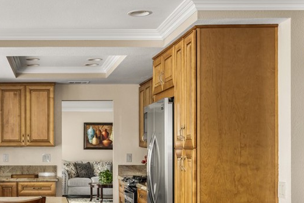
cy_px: 145
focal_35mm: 57
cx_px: 49
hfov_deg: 33.7
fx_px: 481
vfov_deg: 23.6
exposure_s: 1.3
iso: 100
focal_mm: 29
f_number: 6.3
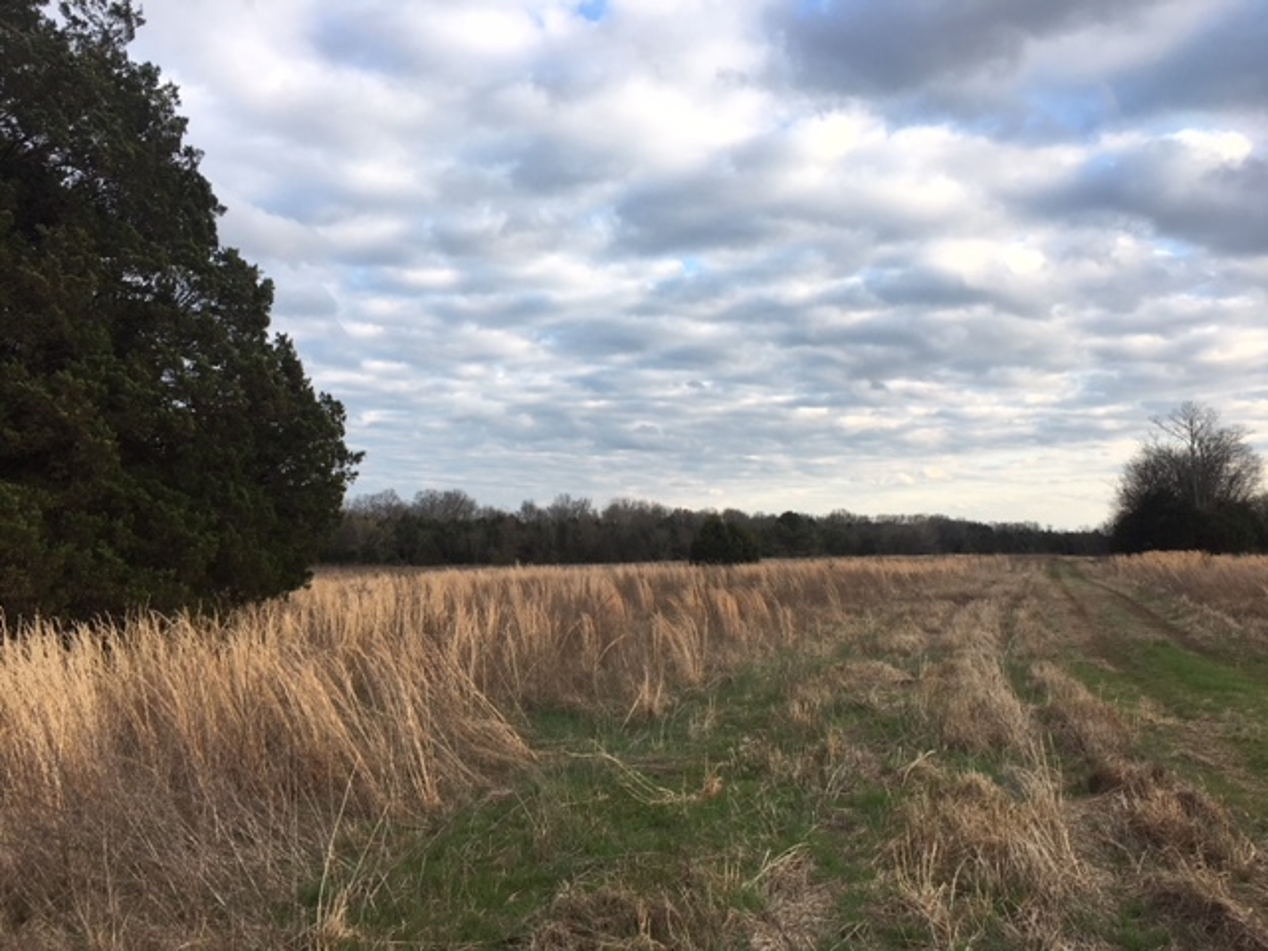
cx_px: 634
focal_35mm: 29
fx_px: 1062
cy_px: 476
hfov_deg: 61.7
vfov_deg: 48.2
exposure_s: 1/509
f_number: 2.2
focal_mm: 4.15
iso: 25
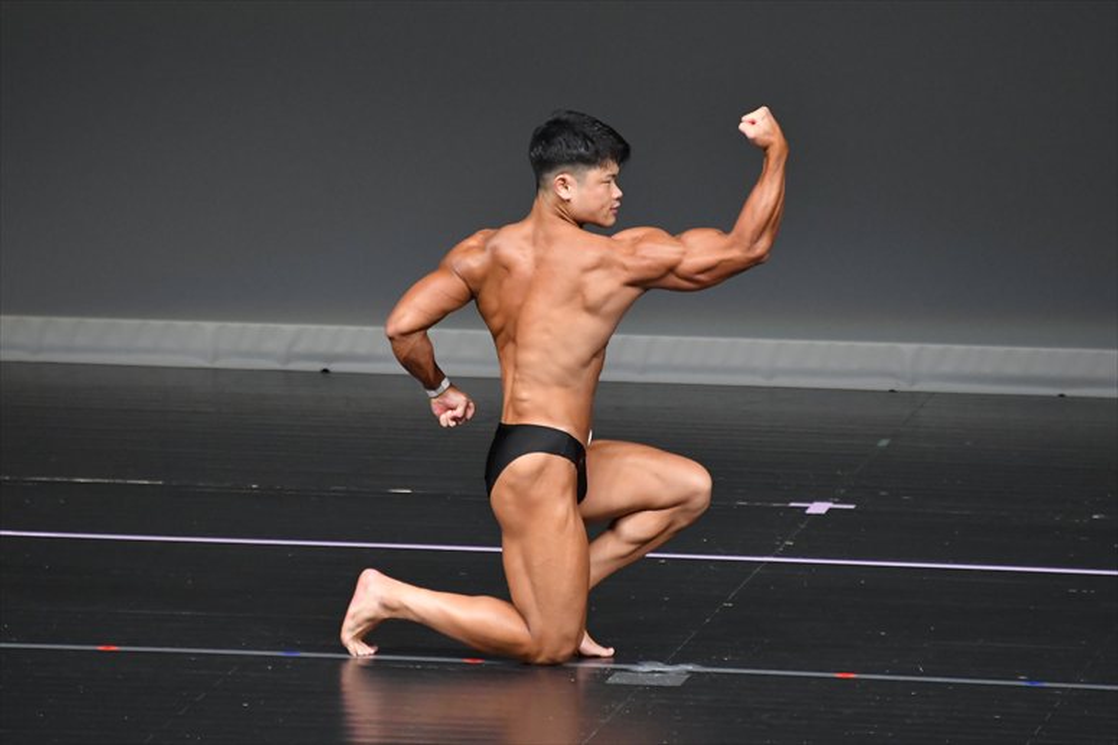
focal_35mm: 450
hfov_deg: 4.6
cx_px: 559
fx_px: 13968
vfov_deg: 3.1
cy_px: 372
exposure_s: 1/400
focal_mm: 300
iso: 4000
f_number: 5.6
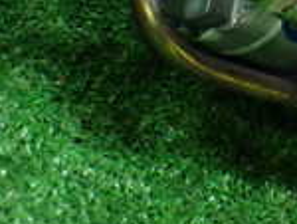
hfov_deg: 14.8
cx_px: 495
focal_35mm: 120
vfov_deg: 11.6
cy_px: -161
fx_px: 1031
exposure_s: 1/80
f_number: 2.3
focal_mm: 5.4
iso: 800
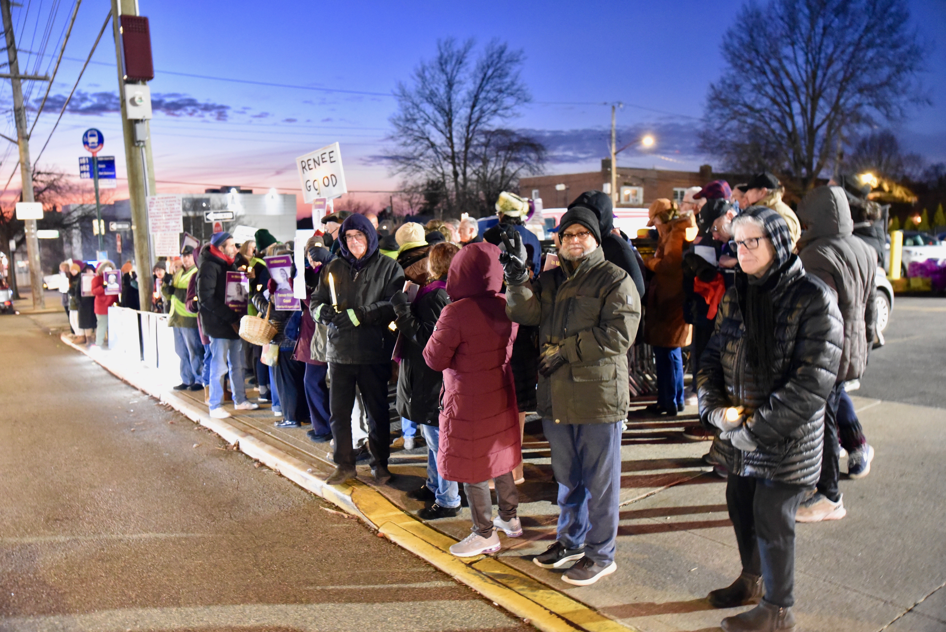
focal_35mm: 29
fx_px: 762
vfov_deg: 45.0
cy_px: 316
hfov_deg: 63.6
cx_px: 473
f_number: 2.8
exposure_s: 1/30
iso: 8000
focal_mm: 29
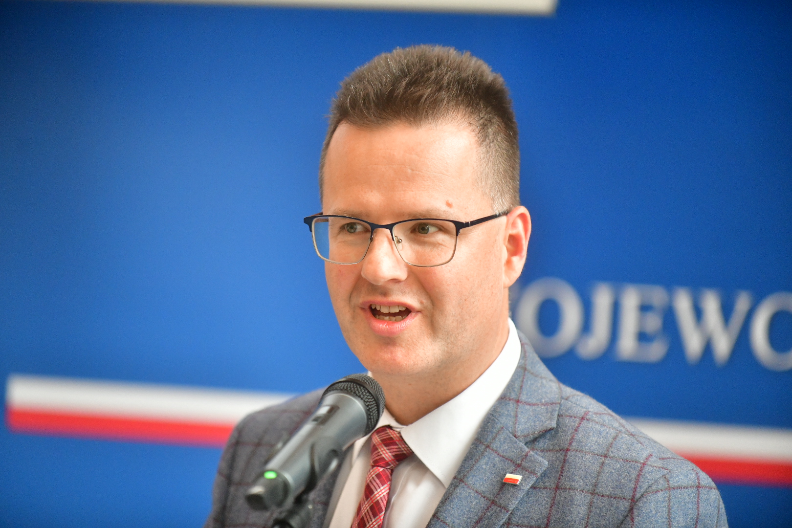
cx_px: 396
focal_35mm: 190
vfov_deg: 7.2
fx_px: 4180
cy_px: 264
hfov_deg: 10.8
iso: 2800
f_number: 2.8
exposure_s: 1/320
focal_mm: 190
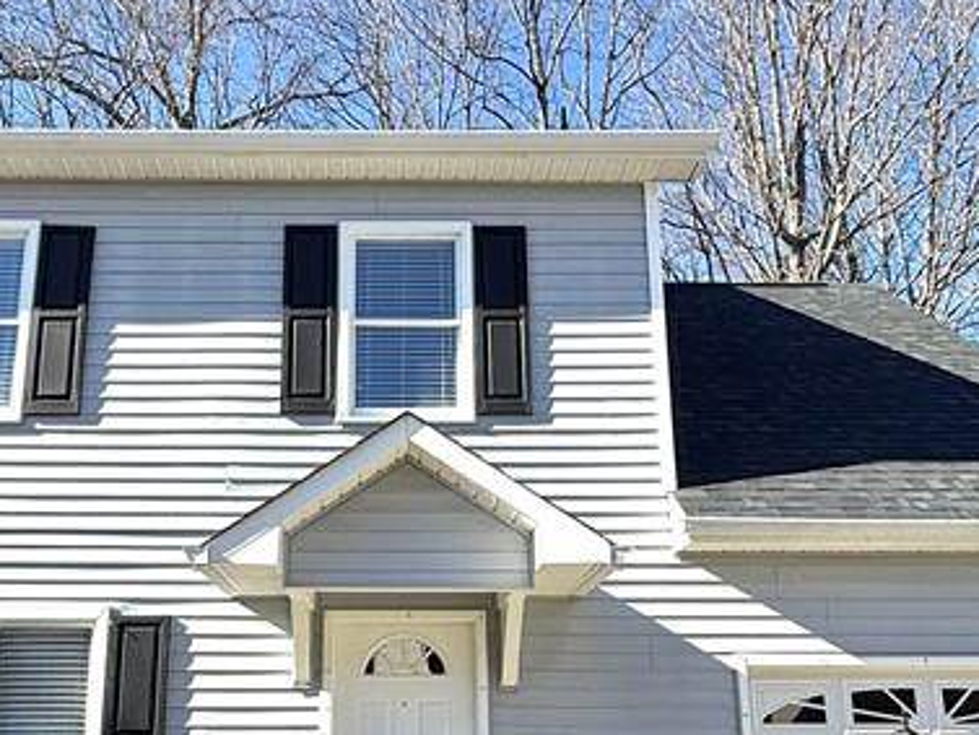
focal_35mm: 38
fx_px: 1075
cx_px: 410
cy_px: 491
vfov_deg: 37.3
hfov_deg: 48.8
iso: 50
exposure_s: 1/1285
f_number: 2.2
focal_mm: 2.22
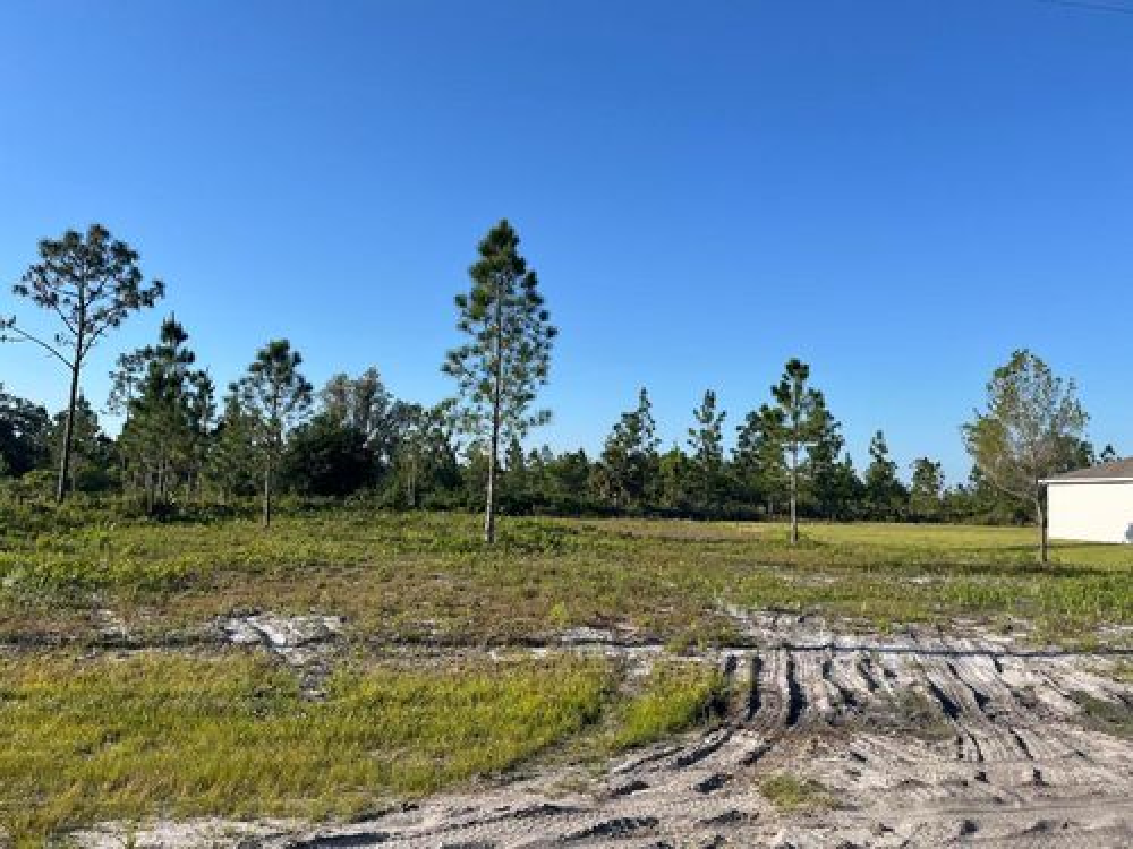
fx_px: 851
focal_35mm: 26
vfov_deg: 53.1
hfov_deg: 67.3
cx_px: 566
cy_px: 424
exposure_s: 1/2755
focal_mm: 5.1
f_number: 1.6
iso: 50
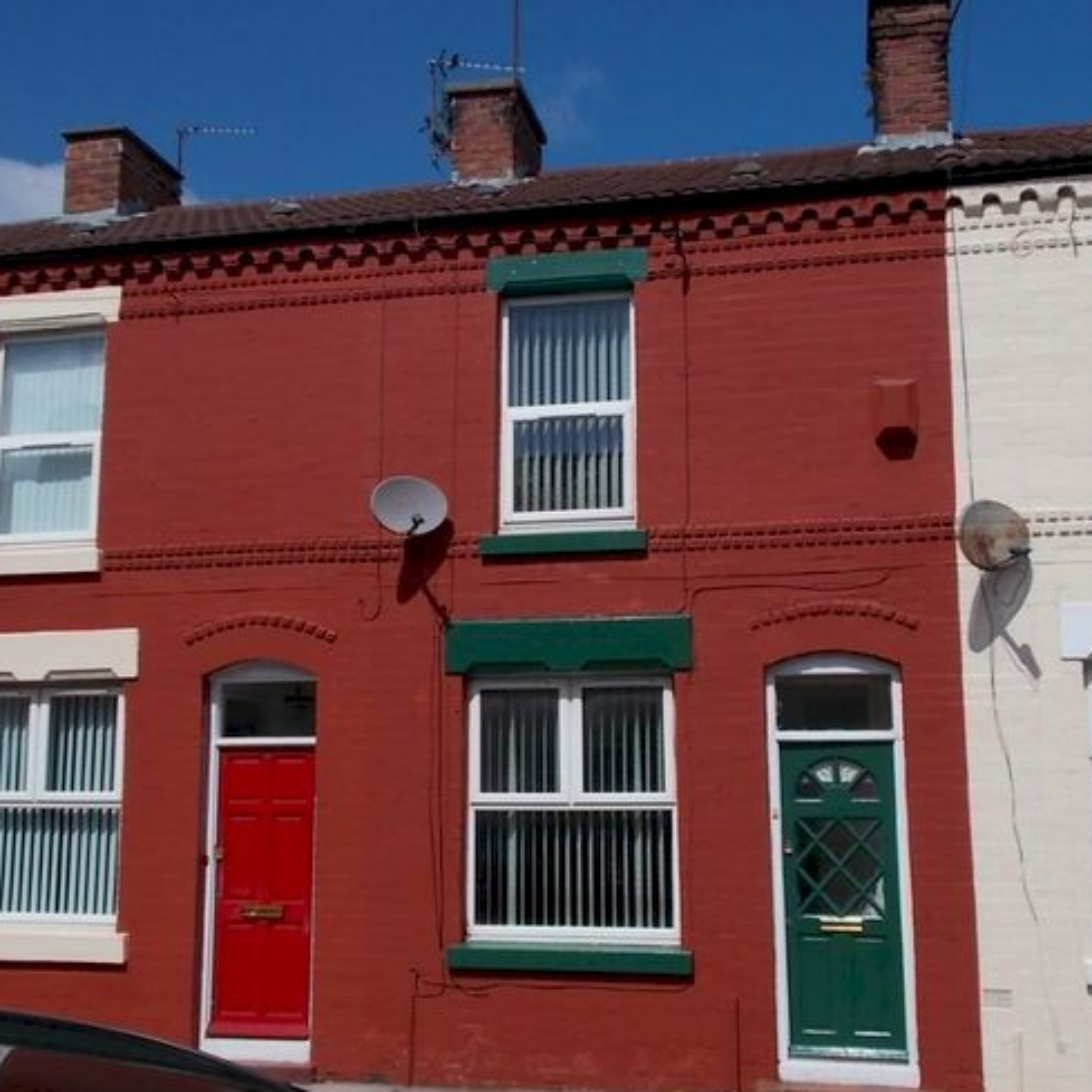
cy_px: 546
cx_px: 547
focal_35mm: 43
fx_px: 1535
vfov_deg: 39.2
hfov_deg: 39.2
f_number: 9.2
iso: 80
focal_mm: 6
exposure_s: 1/320
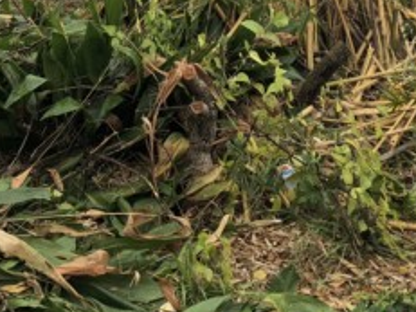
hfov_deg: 20.2
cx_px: 267
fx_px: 1165
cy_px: -191
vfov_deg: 14.0
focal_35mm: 97
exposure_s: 1/203
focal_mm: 3.99
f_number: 1.8
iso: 20
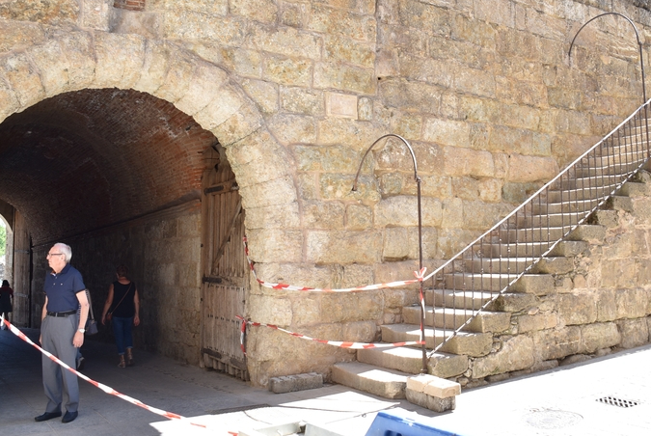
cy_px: 164
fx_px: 652
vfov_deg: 36.8
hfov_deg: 52.9
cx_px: 365
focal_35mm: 36
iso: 100
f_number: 3.5
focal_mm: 18
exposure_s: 1/160
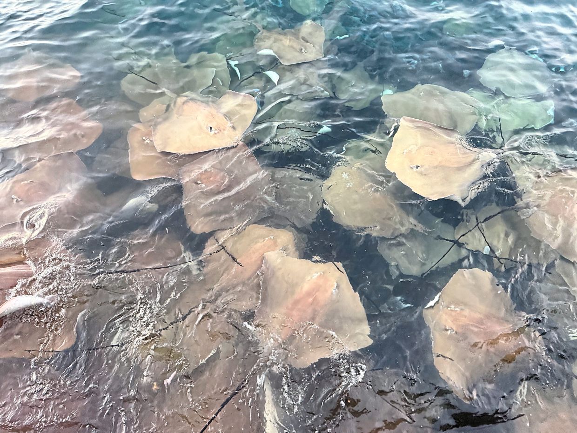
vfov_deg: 56.8
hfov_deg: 71.6
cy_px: 216
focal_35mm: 24
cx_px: 288
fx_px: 400
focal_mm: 6.76
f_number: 1.78
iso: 500
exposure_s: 1/60
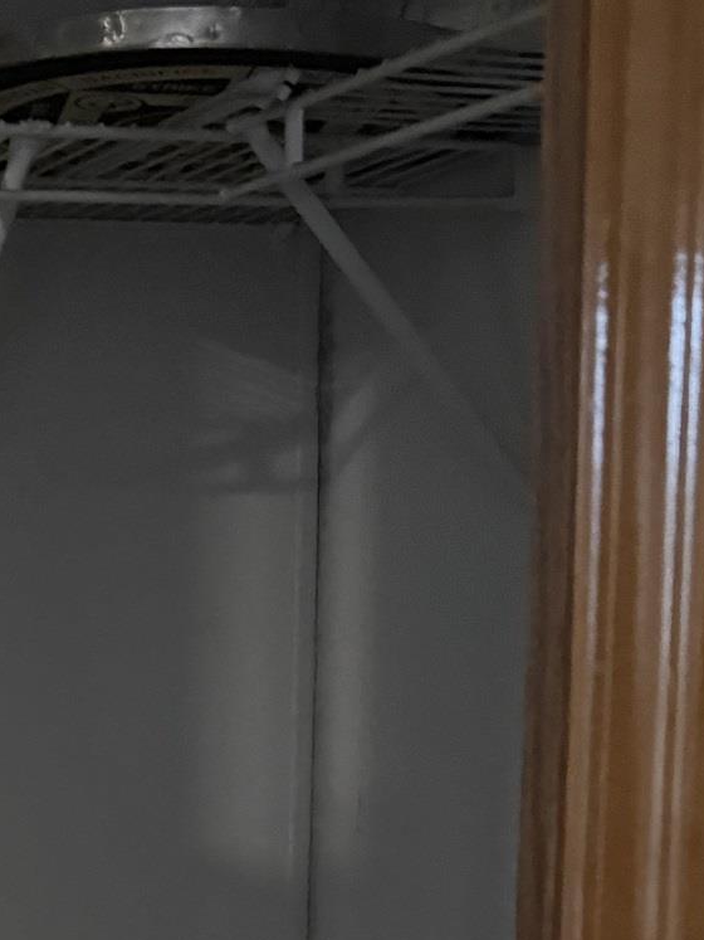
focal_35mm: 74
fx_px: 2007
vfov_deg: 24.0
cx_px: -163
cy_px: 1127
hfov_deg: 18.7
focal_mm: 6.76
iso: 1600
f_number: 1.78
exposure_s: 1/30
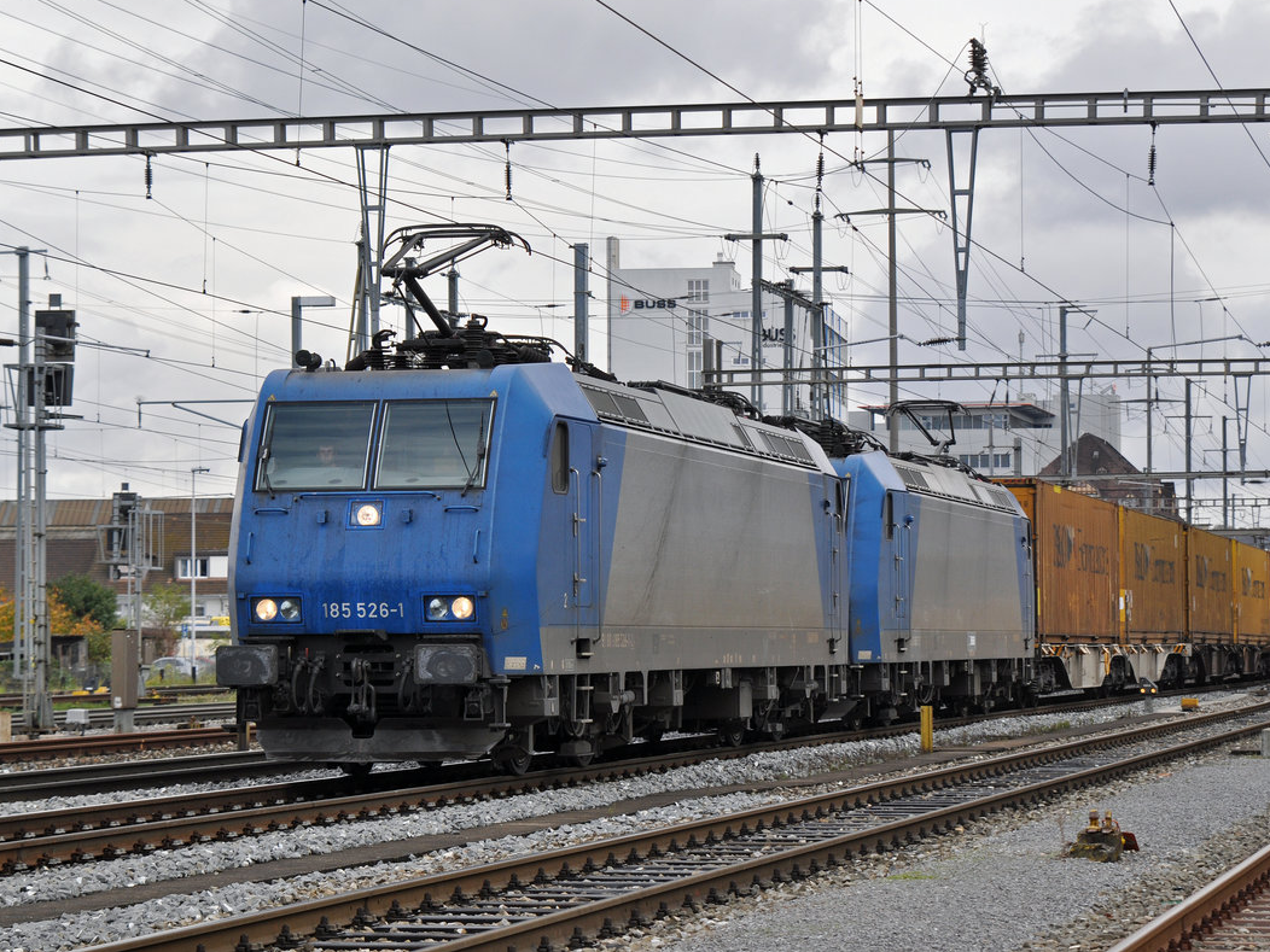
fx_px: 4219
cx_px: 654
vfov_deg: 12.9
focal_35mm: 115
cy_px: 472
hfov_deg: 17.1
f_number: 4
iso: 250
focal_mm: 70
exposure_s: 1/800
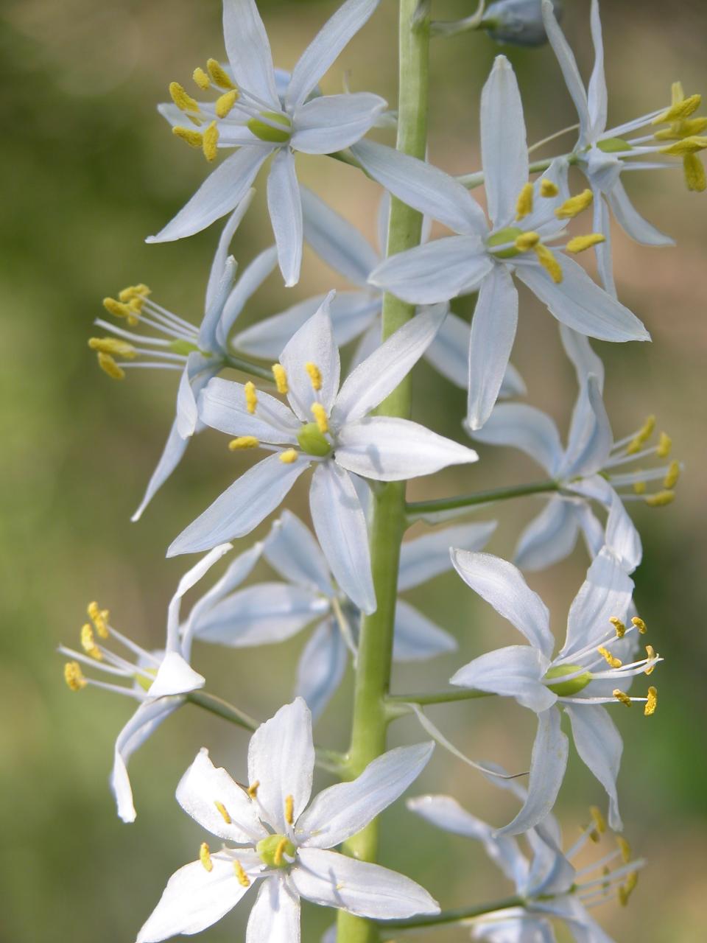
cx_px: 354
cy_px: 472
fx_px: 4384
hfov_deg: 9.2
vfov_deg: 12.3
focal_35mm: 161
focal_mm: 41.1
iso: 100
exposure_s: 1/68.6
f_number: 3.9
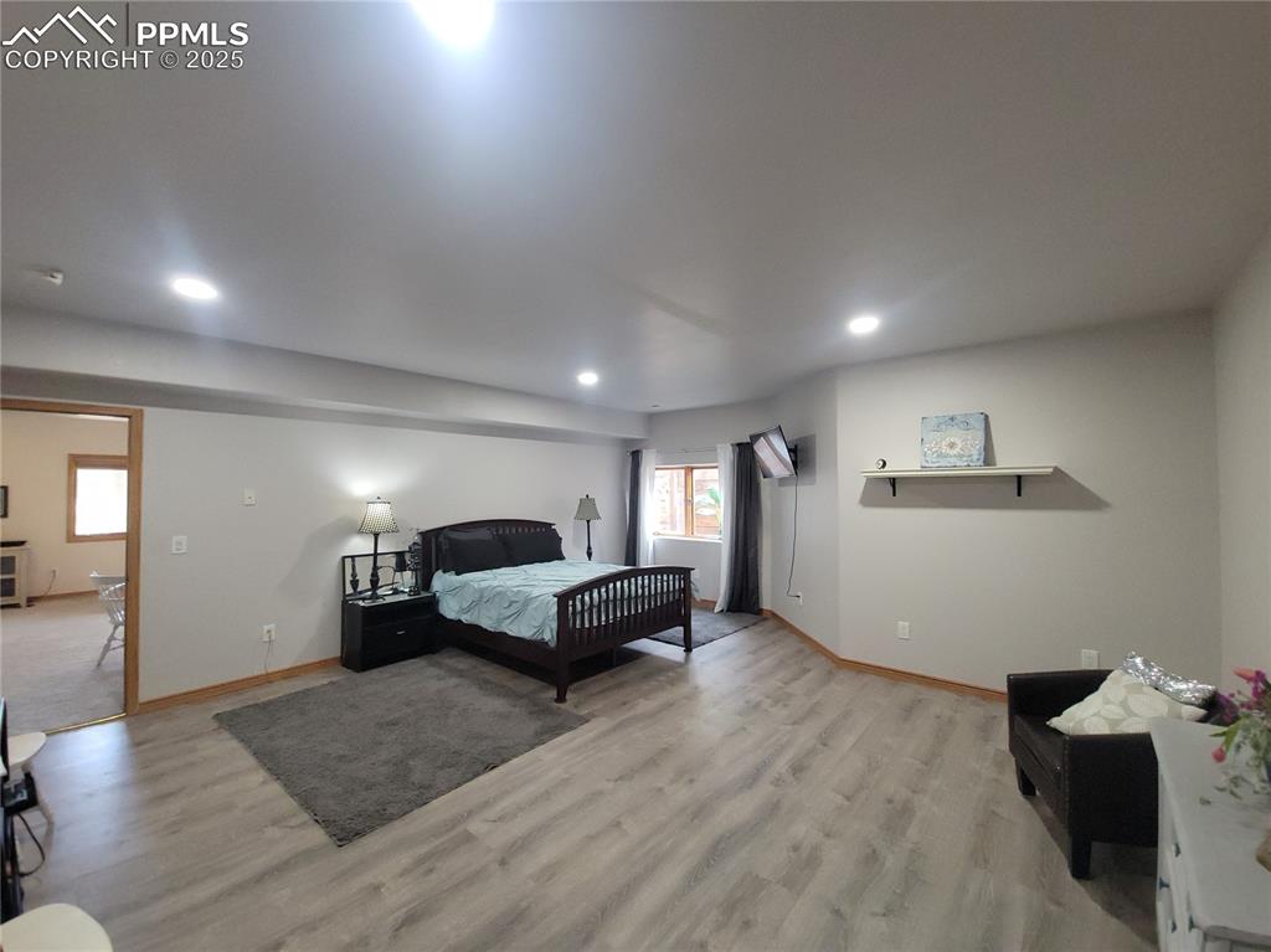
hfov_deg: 106.2
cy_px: 476
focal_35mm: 13
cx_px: 636
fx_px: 477
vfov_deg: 89.9
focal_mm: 2.2
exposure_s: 1/40
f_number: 2.2
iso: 320
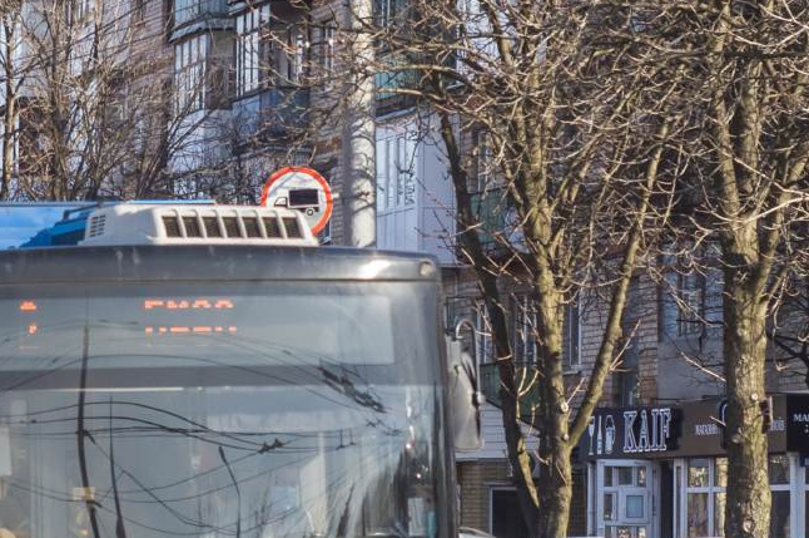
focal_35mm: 151
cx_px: 188
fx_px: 3389
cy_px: 366
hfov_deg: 13.6
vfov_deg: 9.1
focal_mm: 50
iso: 200
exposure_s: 1/1250
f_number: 5
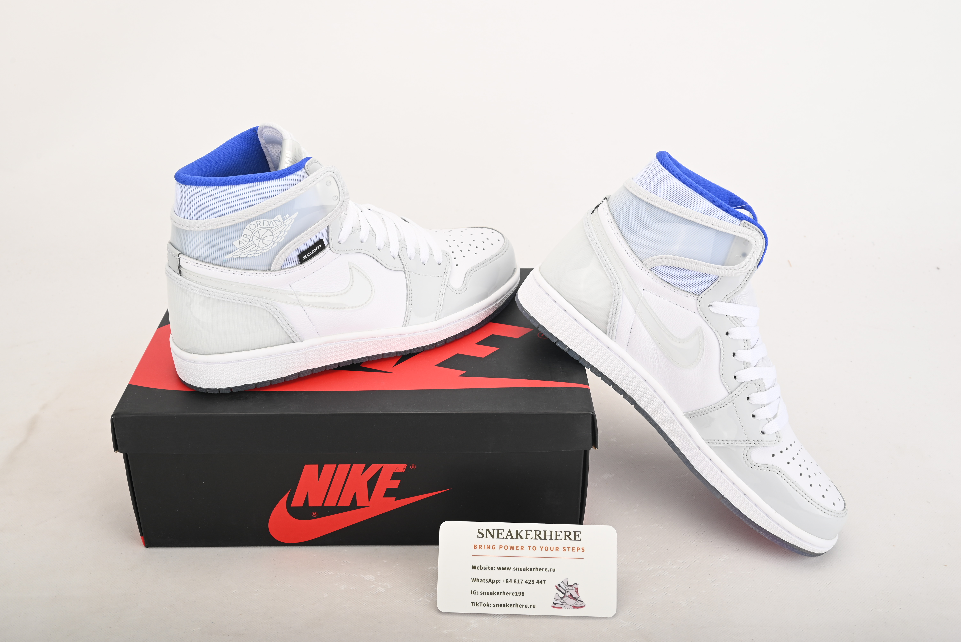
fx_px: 1015
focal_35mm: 38
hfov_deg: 50.7
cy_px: 321
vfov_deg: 35.1
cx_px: 480
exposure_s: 1/200
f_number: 11
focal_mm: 38
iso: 100
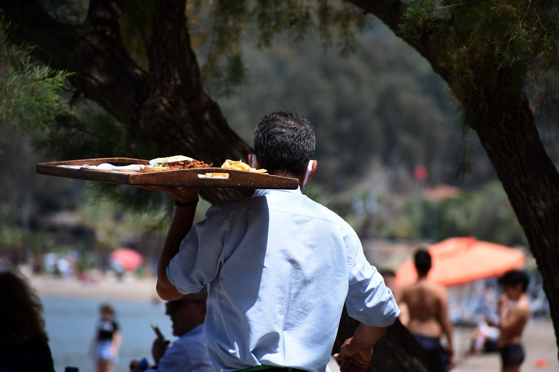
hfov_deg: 6.9
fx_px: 4658
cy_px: 186
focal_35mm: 300
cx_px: 280
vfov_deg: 4.6
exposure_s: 1/640
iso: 160
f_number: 6.3
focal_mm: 200
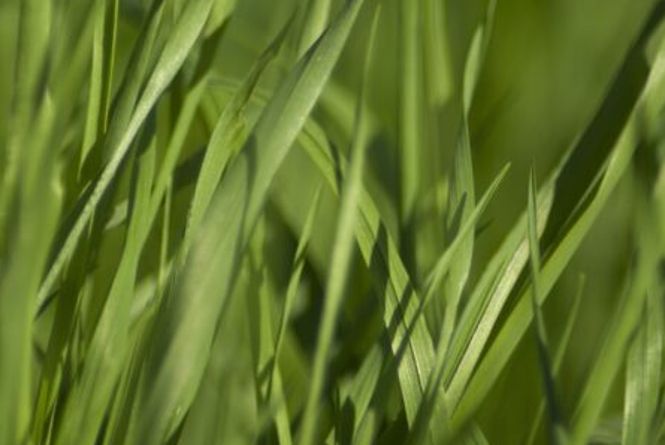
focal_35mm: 607
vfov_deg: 2.3
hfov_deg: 3.4
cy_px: 264
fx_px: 11227
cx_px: 303
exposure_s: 1/500
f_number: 5.6
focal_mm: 300
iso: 100
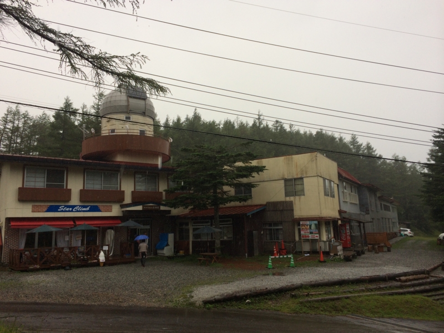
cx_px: 222
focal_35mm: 30
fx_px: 385
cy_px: 166
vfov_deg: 46.8
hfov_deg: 60.0
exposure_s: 1/1053
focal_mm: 4.12
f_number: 2.2
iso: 32
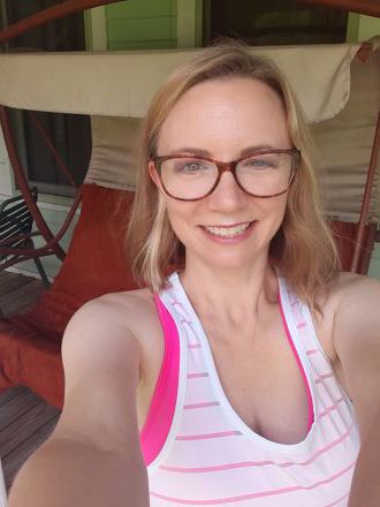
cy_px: 254
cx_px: 190
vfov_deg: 56.8
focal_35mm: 32
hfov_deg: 44.2
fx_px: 468
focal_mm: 2.66
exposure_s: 1/156
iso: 40
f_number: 2
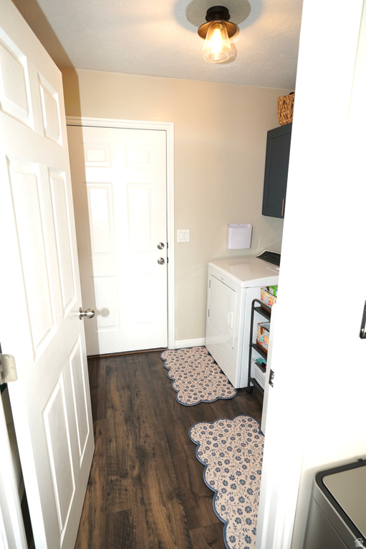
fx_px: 290
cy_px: 274
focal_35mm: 19
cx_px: 183
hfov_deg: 64.5
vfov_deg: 86.9
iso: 1250
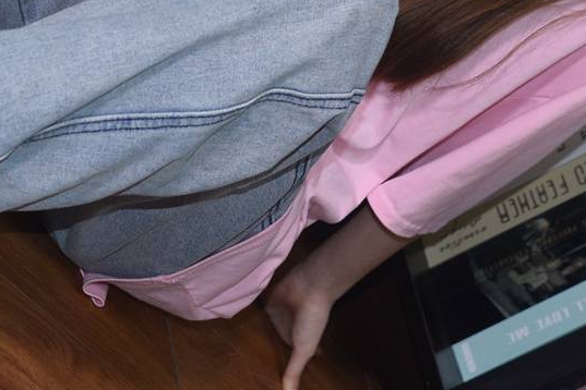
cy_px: -175
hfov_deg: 16.1
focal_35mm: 127
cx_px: 168
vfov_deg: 10.5
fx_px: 2067
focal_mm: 35
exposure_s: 1/160
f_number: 5
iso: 500
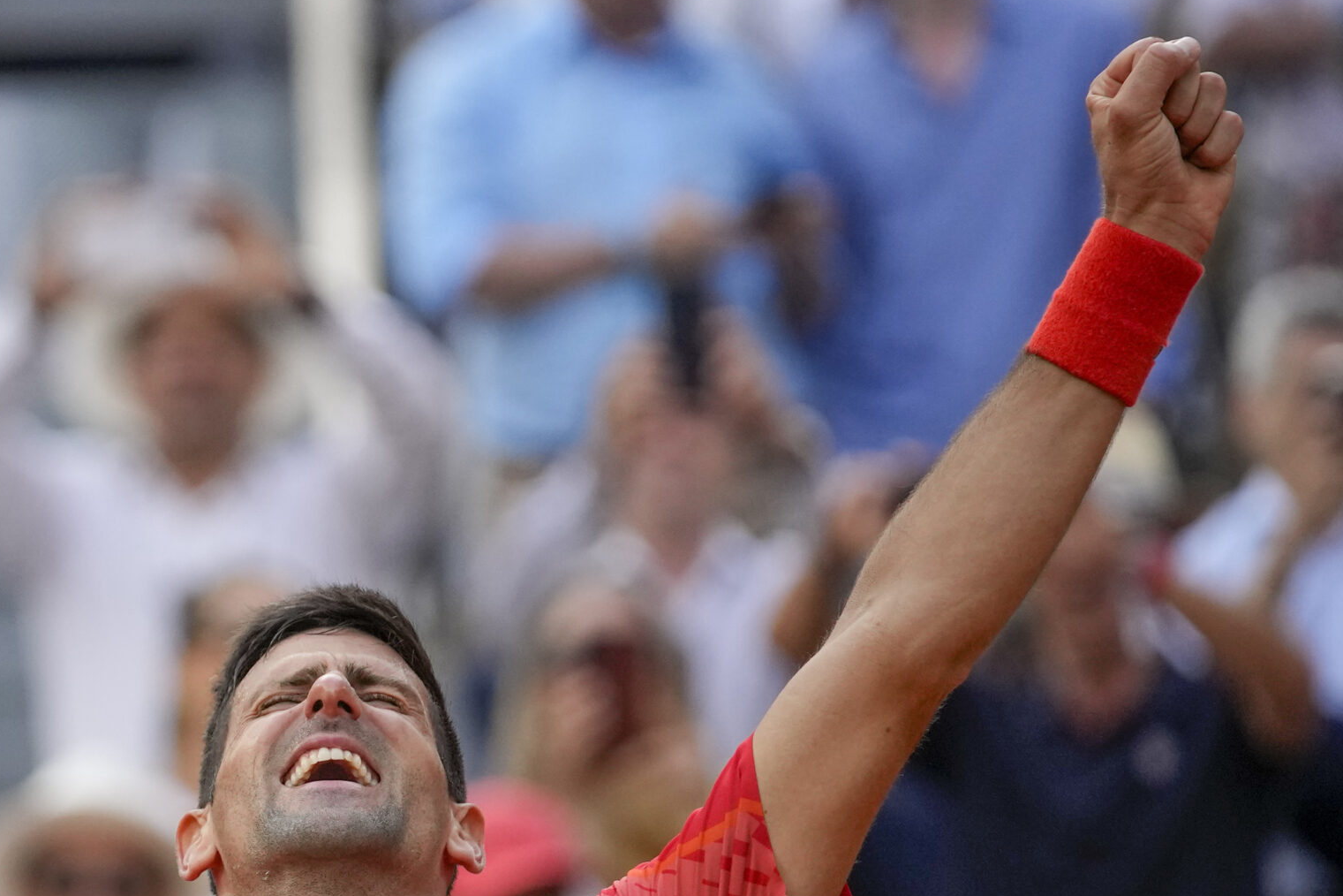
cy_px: 706
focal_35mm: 505
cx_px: 347
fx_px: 18838
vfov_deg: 2.7
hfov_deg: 4.1
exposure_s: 1/8000
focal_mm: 200
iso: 1250
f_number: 2.8
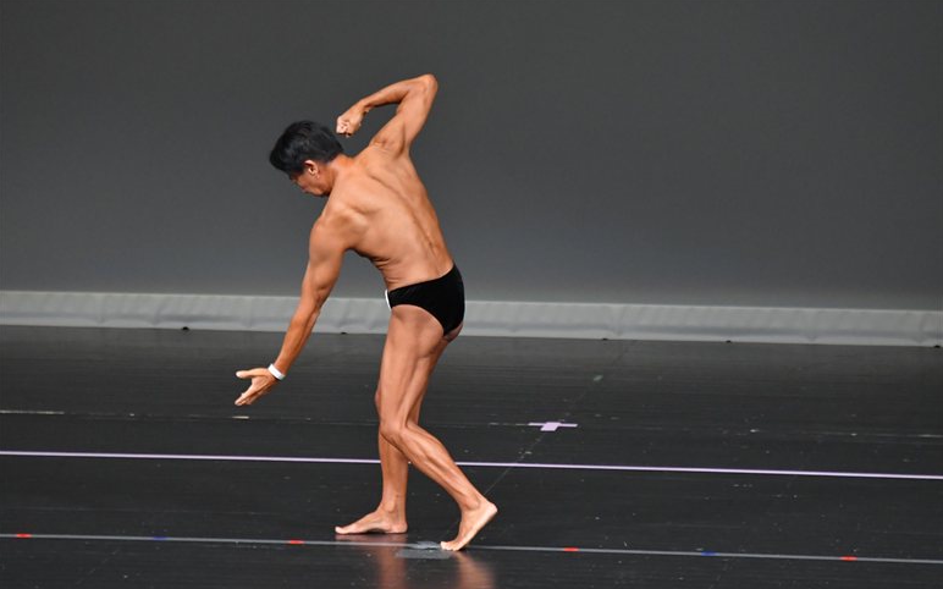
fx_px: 9069
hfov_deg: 6.0
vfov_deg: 3.7
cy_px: 309
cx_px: 471
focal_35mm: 353
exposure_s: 1/400
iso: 4000
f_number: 5.6
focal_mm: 230
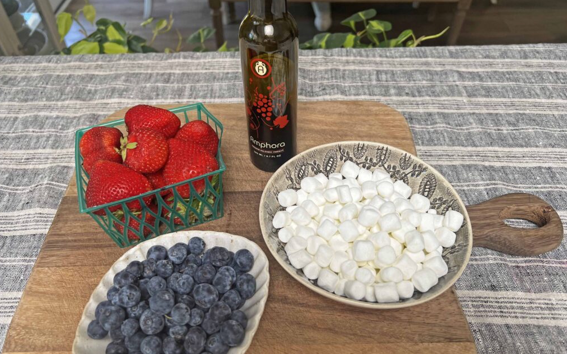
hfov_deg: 66.5
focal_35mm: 28
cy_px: 159
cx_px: 282
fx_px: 433
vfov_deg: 44.5
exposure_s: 1/121
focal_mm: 5.7
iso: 50
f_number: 1.5
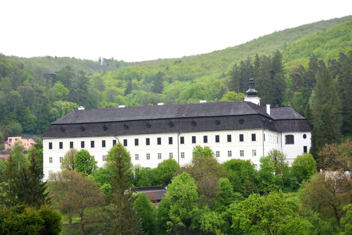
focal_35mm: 82
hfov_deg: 24.6
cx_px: 176
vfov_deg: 16.6
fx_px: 807
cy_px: 118
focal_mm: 55
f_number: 6.3
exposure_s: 1/160
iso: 100
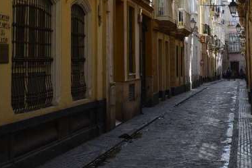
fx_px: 630
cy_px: 7
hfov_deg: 22.6
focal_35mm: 90
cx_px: 132
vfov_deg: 15.0
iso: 125
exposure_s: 1/100
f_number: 11
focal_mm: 42
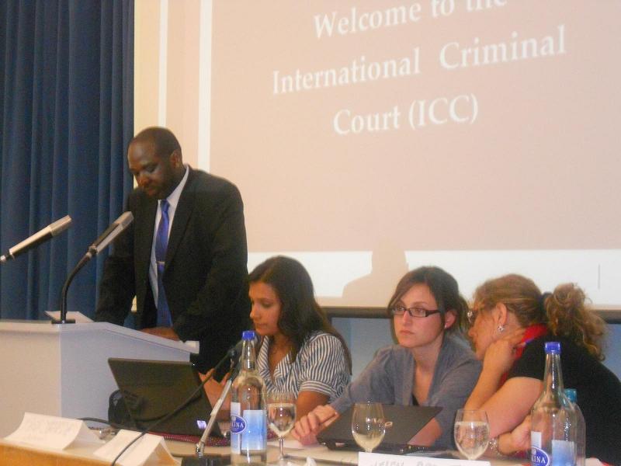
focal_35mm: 65
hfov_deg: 29.8
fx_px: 1166
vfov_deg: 22.6
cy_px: 233
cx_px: 310
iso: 640
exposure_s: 1/30
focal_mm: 11.7
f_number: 5.3
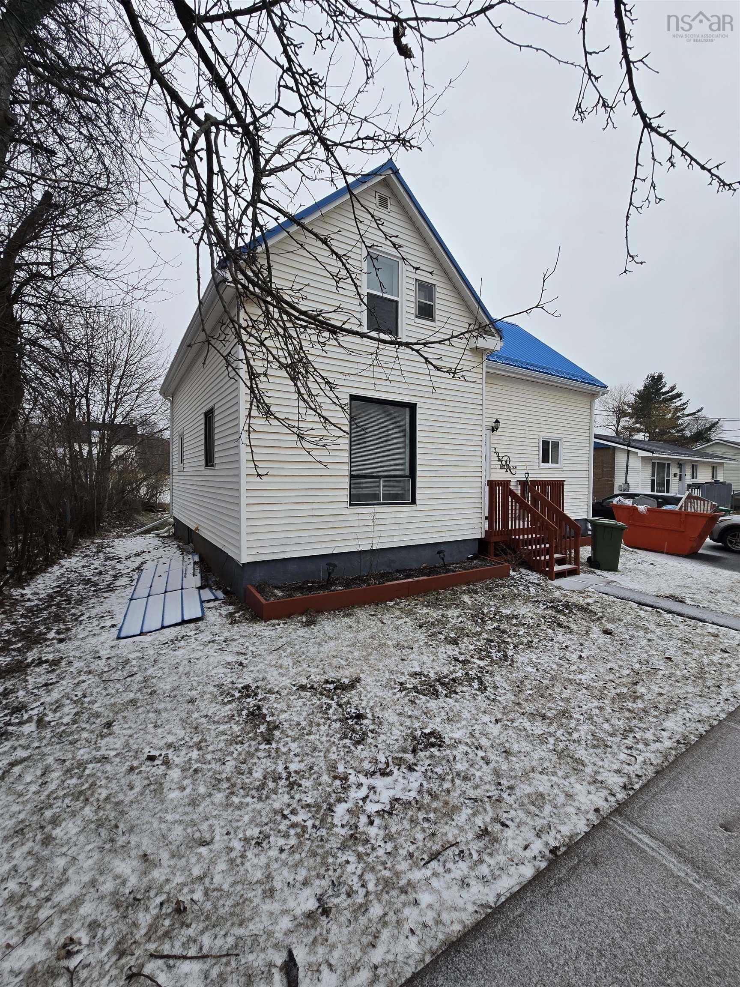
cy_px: 494
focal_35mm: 13
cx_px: 370
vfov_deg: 106.2
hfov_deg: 89.9
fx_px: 371
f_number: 2.2
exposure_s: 1/361
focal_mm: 2.2
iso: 50
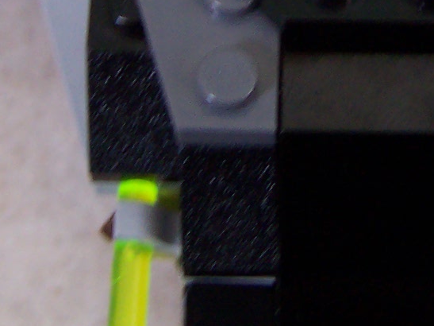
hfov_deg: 14.1
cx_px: 355
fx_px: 1742
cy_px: -136
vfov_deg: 10.4
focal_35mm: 139
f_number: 2.8
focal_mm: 5.5
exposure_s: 1/30
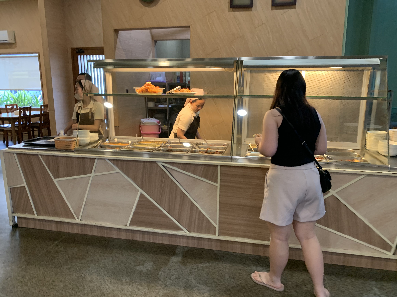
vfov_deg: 53.1
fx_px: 298
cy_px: 148
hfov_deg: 67.3
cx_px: 198
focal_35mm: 26
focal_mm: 4.25
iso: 250
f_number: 1.8
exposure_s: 1/50
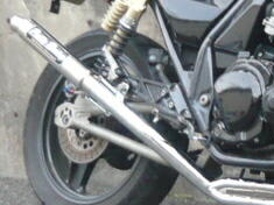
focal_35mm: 147
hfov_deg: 13.1
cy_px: 65
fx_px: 1163
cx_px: 317
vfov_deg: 10.1
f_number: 3.1
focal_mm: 5.8
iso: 200
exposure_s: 1/20
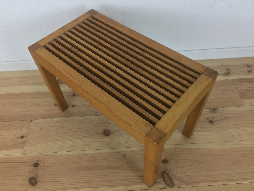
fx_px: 213
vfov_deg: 48.2
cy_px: 96
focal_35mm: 29
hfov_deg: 61.7
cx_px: 127
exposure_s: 1/33
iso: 40
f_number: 2.2
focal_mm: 4.15
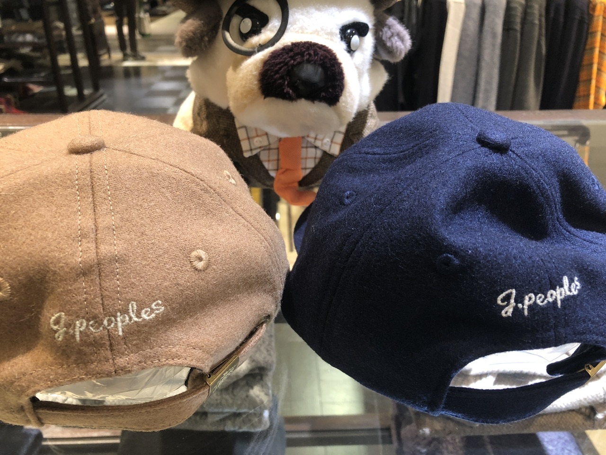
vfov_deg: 49.7
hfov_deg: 63.4
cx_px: 303
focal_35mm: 28
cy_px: 228
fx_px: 490
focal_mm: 3.99
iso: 40
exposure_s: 1/17
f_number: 1.8
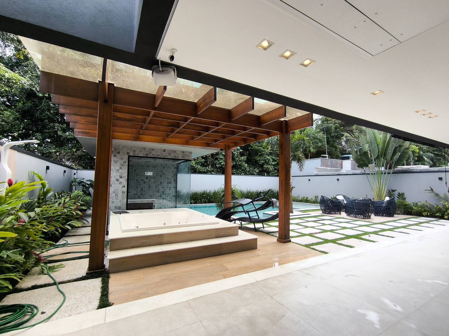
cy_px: 168
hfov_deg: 94.5
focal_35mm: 16
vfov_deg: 78.1
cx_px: 224
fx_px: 208
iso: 50
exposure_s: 1/412
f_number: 2.2
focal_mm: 1.65
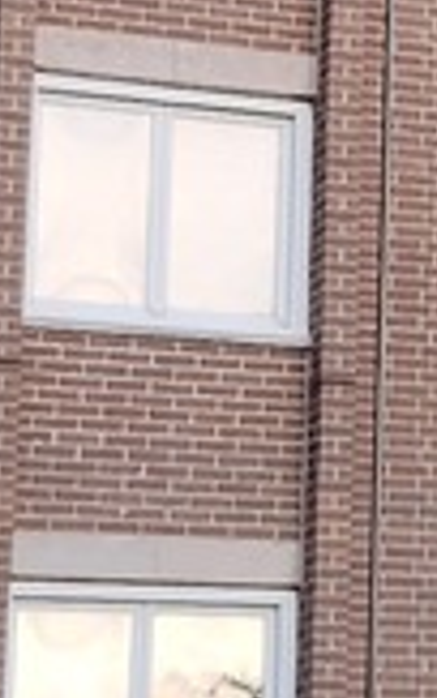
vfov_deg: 9.7
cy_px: 107
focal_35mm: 216
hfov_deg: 5.6
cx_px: 1380
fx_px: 4112
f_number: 1.8
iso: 200
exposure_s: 1/180
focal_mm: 5.54
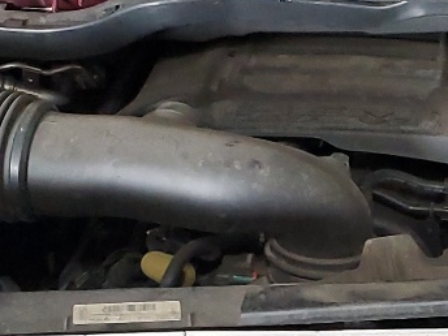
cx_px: 462
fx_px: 1566
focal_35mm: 121
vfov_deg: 12.0
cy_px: 376
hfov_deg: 15.9
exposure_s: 1/60.2
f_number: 1.5
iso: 192
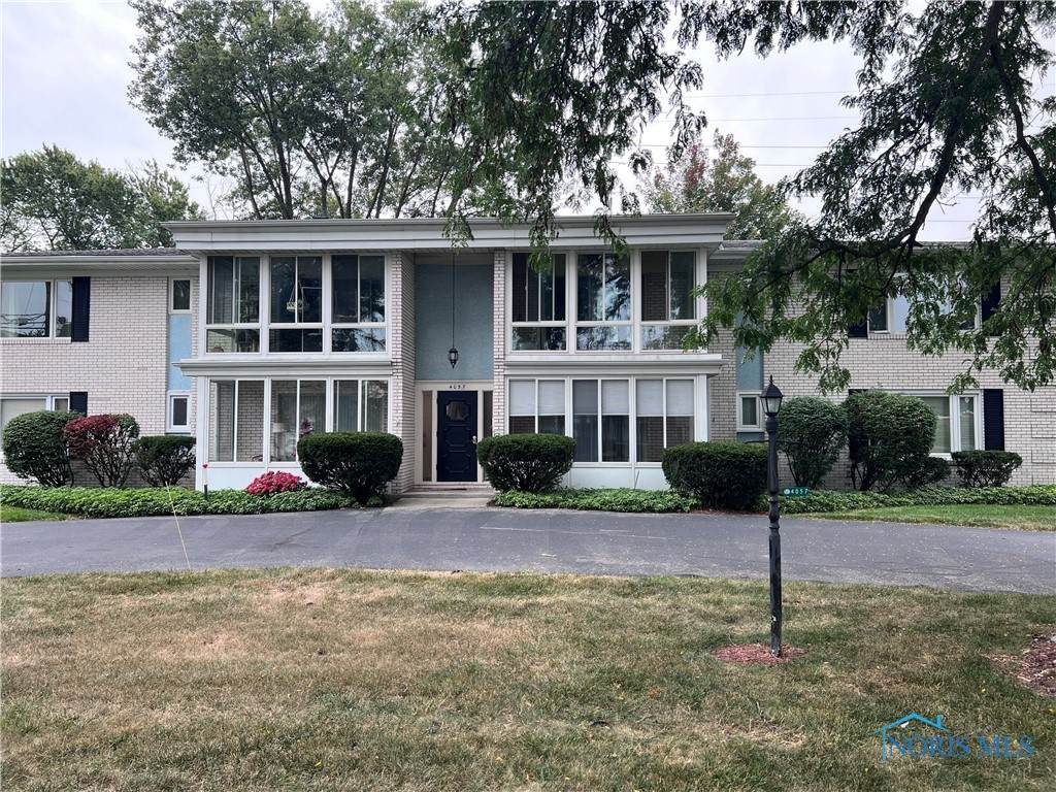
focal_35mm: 26
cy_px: 396
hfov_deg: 67.3
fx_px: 793
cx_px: 528
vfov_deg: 53.1
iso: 40
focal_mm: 5.7
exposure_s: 1/240
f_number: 1.5
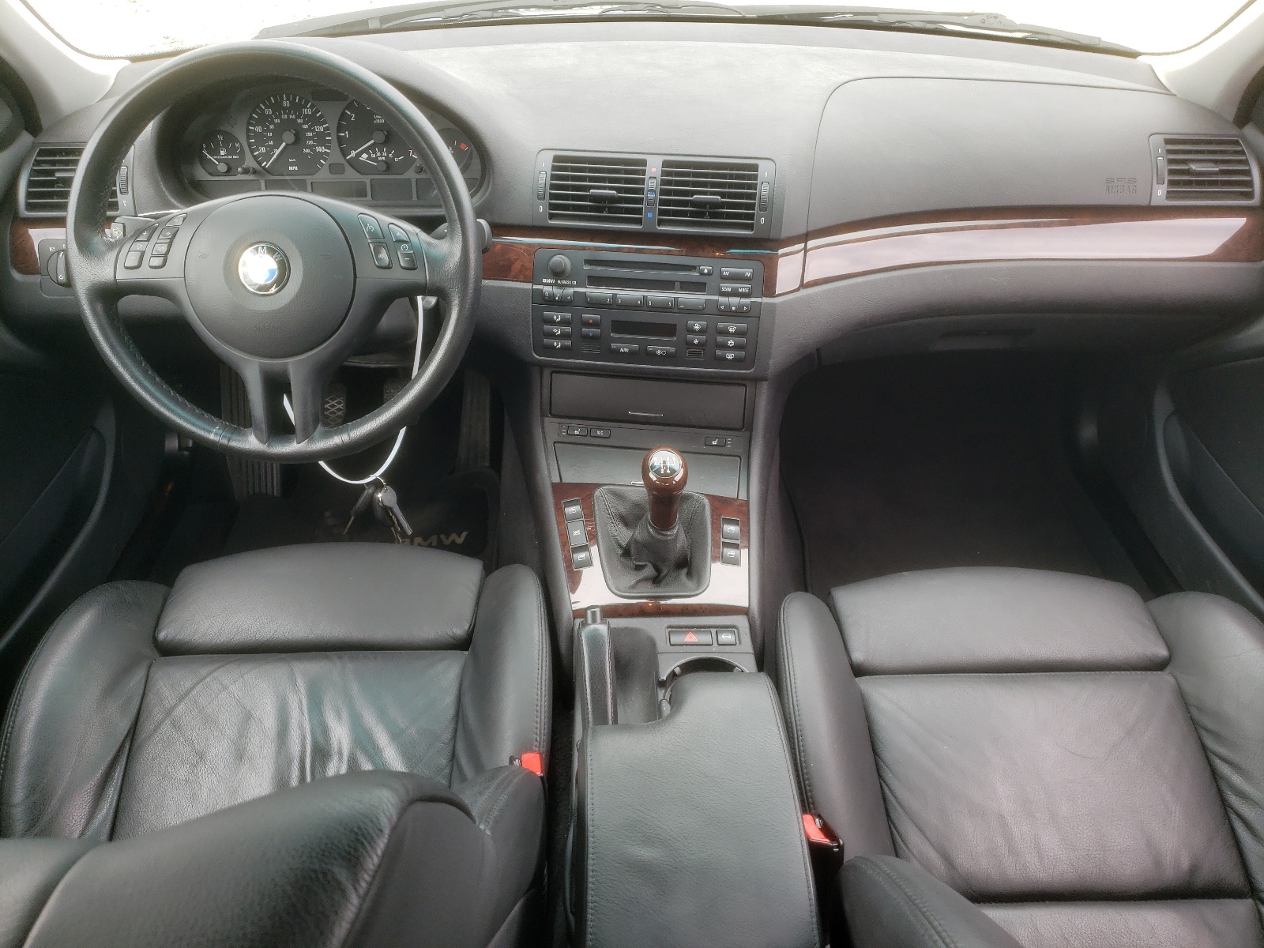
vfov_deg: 53.1
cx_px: 632
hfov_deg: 67.3
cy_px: 474
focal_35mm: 26
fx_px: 949
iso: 50
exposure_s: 1/149
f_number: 1.5
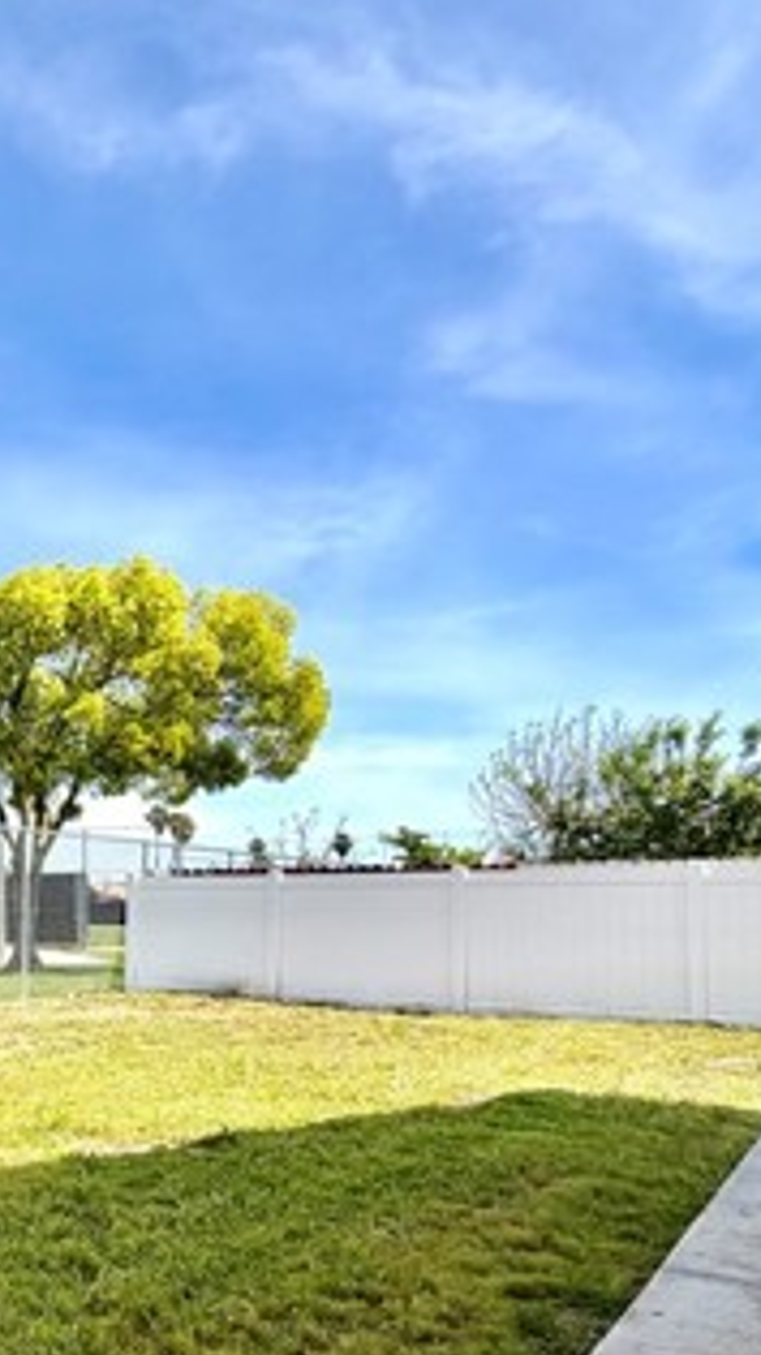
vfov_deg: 61.3
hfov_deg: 29.5
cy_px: 886
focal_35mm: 31
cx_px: -254
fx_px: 1113
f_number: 2.2
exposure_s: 1/770
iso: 25
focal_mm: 2.22
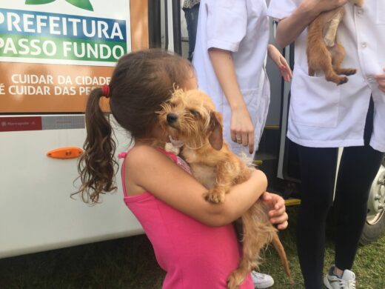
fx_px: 323
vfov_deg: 48.2
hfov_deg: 61.7
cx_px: 192
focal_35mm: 29
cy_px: 144
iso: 32
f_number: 2.2
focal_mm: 4.15
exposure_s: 1/338
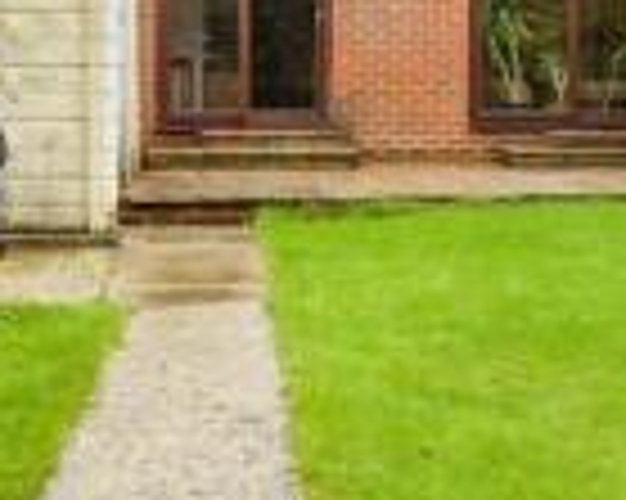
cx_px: 489
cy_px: 74
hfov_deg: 22.5
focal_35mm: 84
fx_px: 1555
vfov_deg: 18.0
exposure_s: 1/13
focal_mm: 13
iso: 160
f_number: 8
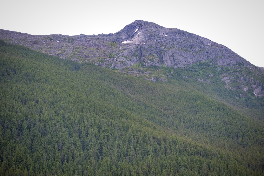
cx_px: 132
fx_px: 513
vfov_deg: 19.5
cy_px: 88
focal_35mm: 70
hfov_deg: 28.8
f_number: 4.5
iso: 110
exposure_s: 1/160
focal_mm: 70
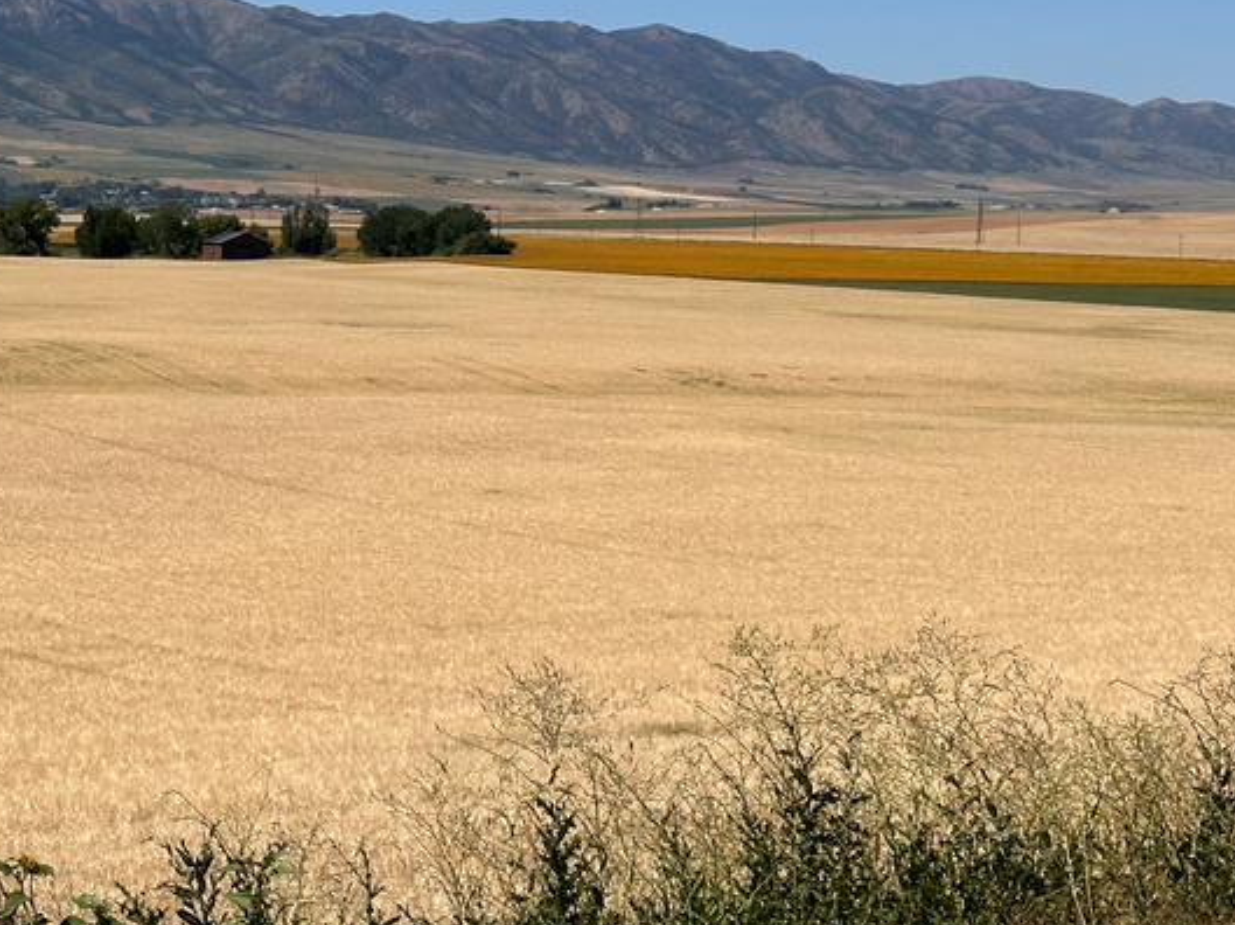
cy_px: 397
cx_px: 376
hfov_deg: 21.0
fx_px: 3316
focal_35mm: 93
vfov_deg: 15.9
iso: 64
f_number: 1.78
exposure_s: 1/7576
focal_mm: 6.86
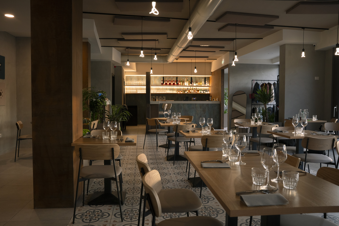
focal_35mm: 30
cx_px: 170
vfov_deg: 43.5
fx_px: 283
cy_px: 113
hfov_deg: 61.8
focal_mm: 30.1
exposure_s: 1/200
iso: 1600
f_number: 5.6
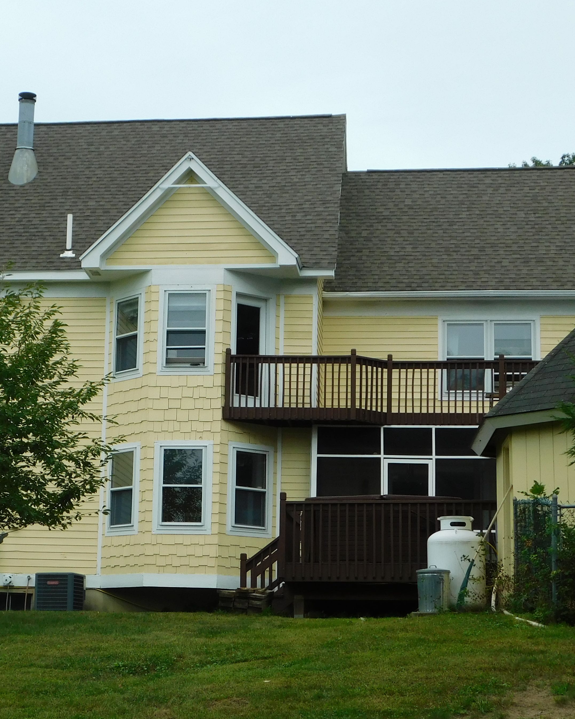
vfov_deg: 25.4
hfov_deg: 20.3
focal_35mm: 75
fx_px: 1596
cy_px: 360
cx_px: 158
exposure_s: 1/500
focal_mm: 8
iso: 125
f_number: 3.7
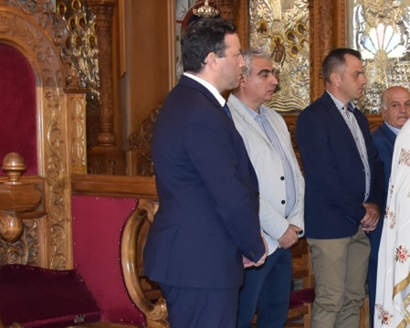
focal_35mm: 100
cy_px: 215
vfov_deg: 15.3
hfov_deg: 18.1
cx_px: 498
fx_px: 1217
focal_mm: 25
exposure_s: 1/60
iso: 1400
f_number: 4
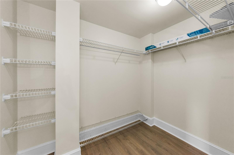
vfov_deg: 89.7
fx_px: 78
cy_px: 78
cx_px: 117
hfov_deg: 112.7
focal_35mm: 12
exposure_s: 1/60
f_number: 6.3
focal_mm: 8
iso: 400
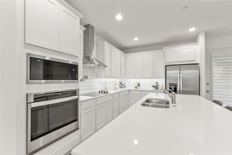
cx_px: 116
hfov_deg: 100.4
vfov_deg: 77.3
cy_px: 78
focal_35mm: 15
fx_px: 97
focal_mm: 10
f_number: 7.1
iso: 160
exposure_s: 1/1.67
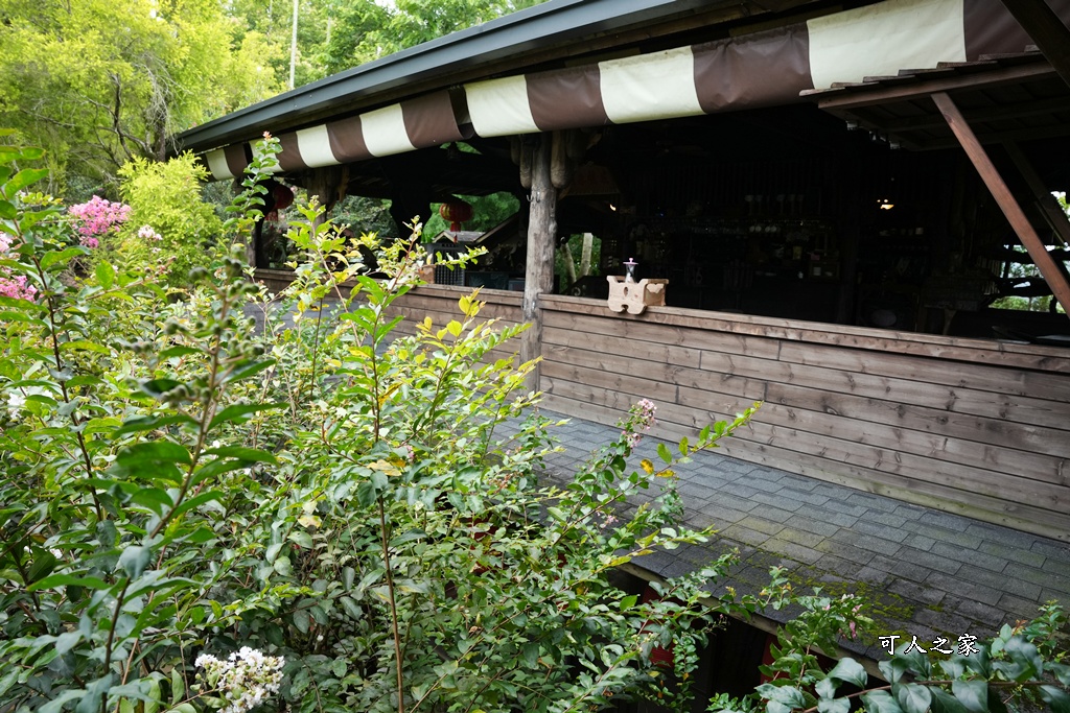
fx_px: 713
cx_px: 535
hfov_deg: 73.7
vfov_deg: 53.1
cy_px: 356
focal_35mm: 24
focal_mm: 24
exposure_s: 1/500
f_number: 8
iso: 1600
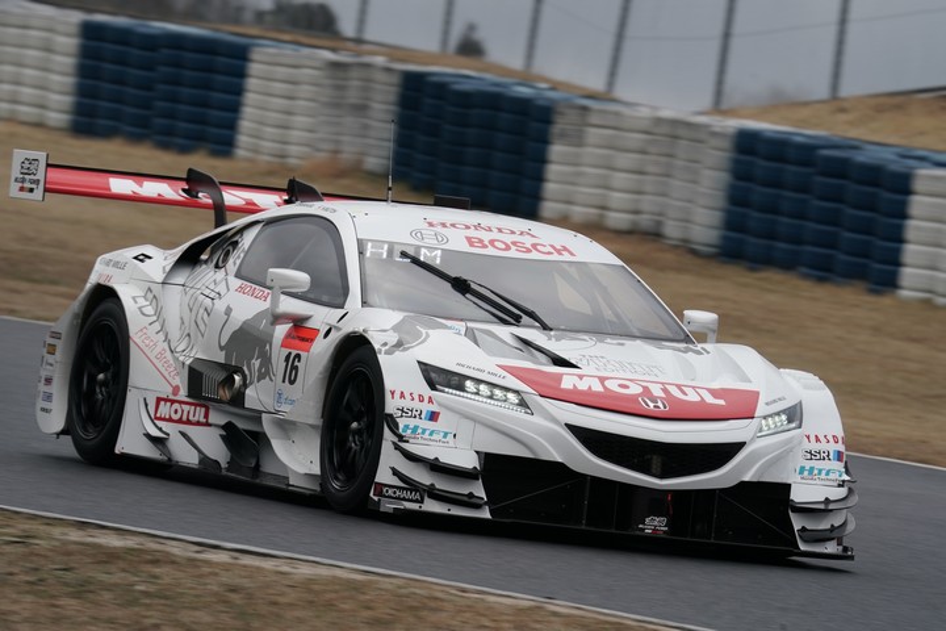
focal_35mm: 474
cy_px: 316
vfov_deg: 2.9
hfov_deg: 4.3
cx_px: 473
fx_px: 12455
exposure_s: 1/320
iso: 320
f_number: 13
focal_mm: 474
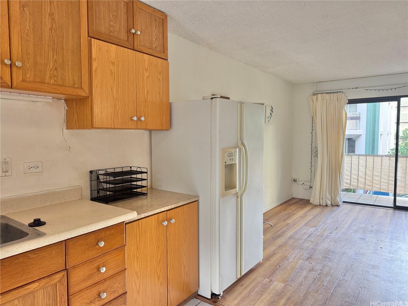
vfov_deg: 56.8
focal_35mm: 24
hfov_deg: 71.6
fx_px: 283
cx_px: 204
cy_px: 153
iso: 200
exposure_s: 1/120
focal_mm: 6.76
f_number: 1.78
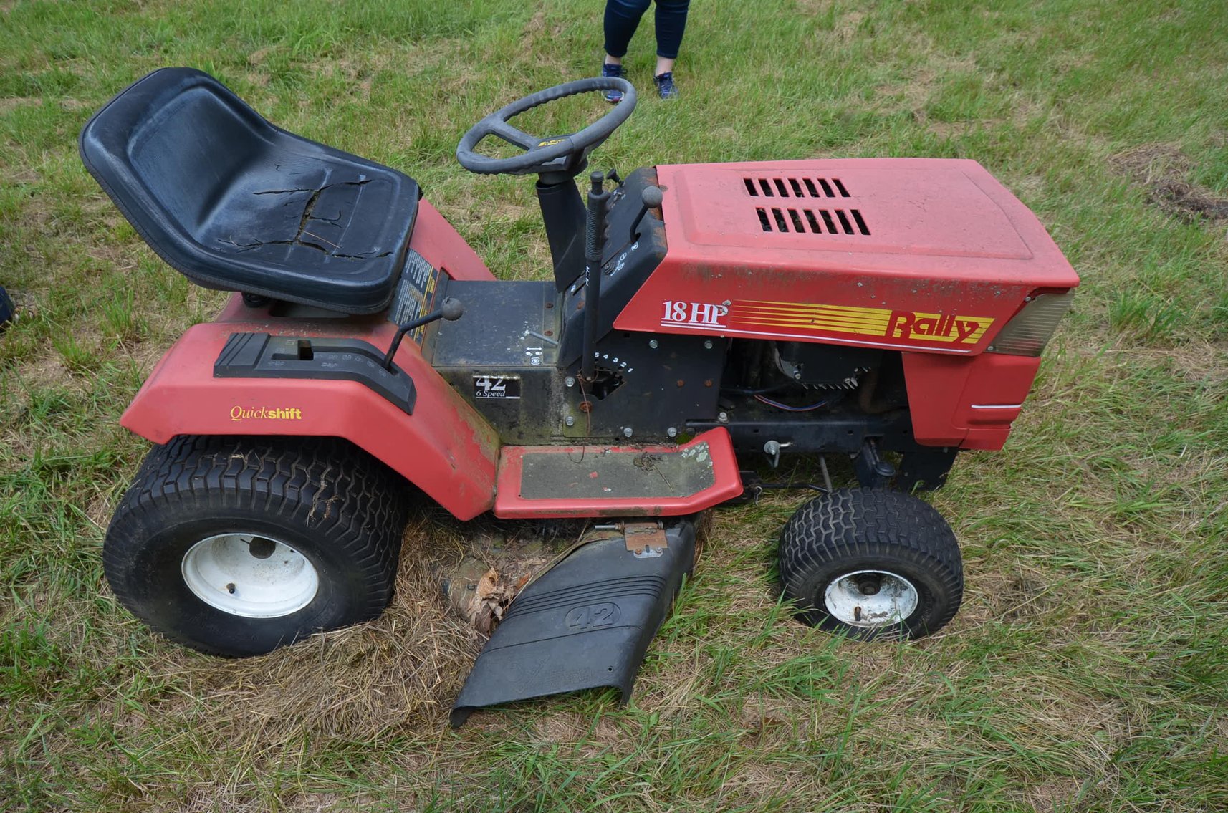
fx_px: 817
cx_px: 614
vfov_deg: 52.9
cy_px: 406
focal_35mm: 24
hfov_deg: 73.9
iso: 200
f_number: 7.1
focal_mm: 16
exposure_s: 1/200
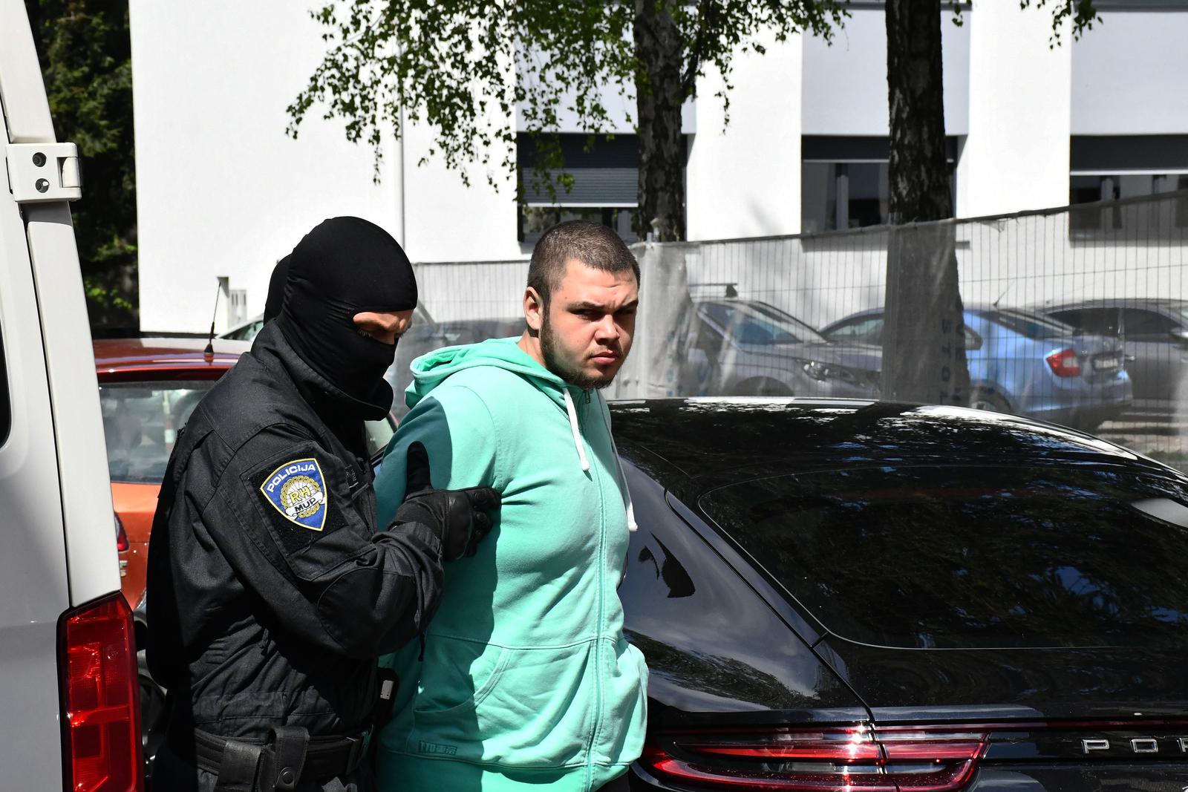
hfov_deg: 22.6
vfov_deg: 15.2
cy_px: 396
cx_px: 594
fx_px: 2970
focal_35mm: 90
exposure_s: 1/4000
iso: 3200
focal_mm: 60
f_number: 14
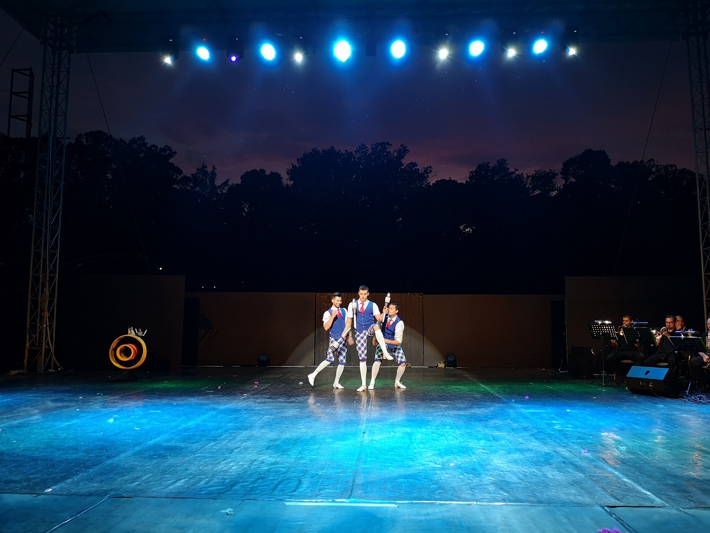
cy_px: 266
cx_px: 355
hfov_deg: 65.3
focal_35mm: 27
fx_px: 554
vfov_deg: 51.4
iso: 640
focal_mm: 3.95
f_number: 1.8
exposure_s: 1/100
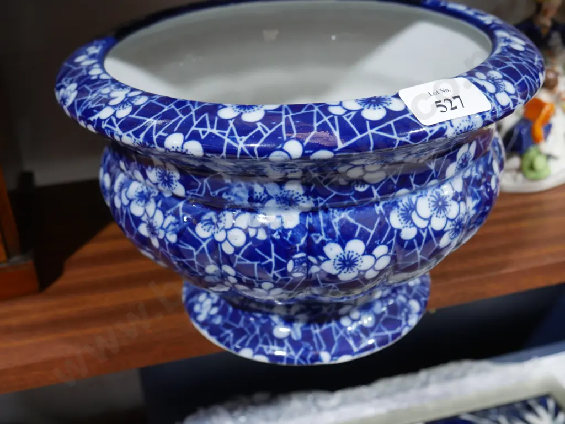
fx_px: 686
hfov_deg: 44.8
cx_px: 282
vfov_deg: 34.4
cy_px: 212
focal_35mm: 42
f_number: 4.6
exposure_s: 1/60
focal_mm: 21
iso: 1000
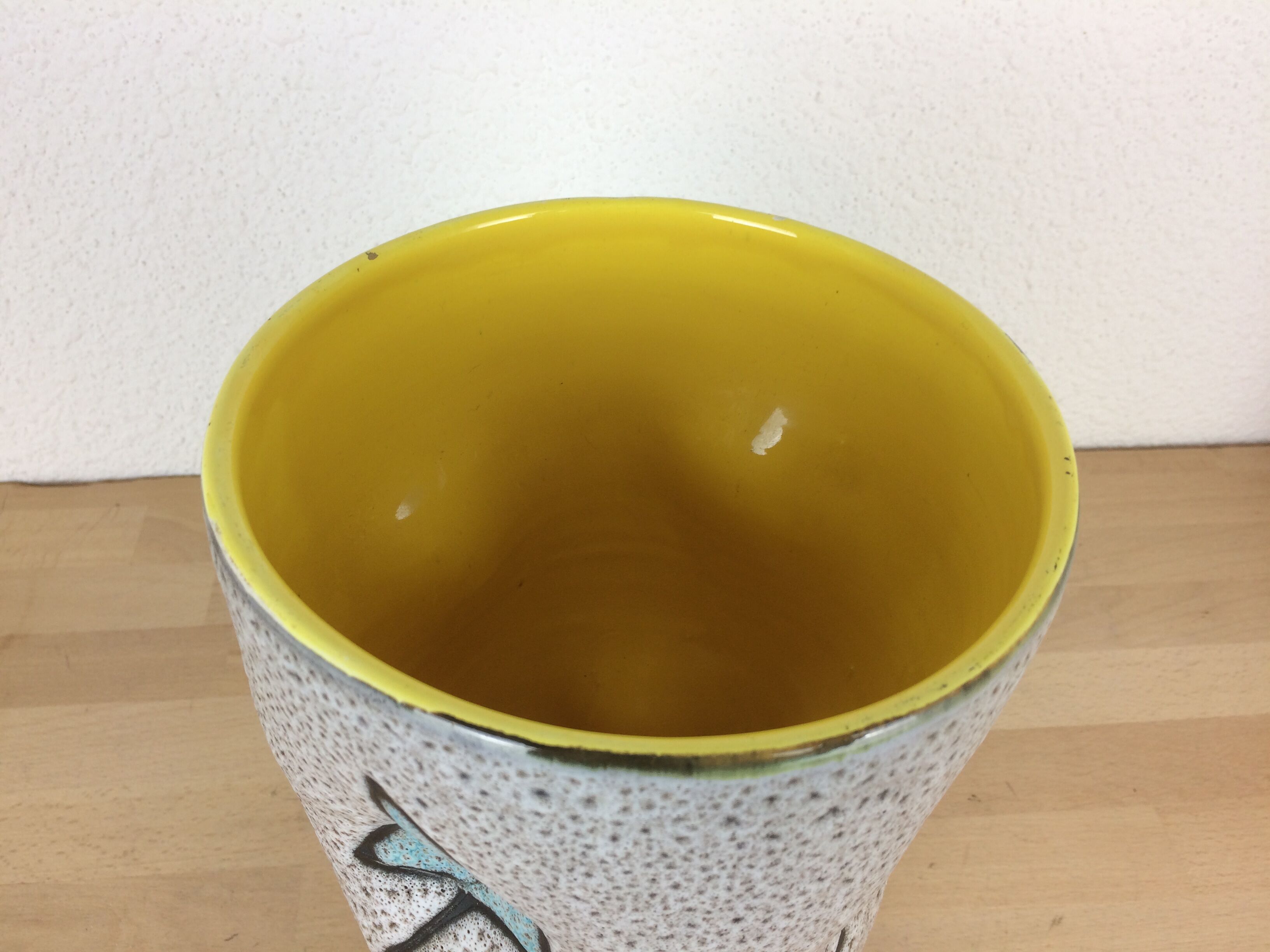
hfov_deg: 61.7
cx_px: 635
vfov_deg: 48.2
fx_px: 1064
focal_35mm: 29
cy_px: 476
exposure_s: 1/50
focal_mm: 4.15
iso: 40
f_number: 2.2
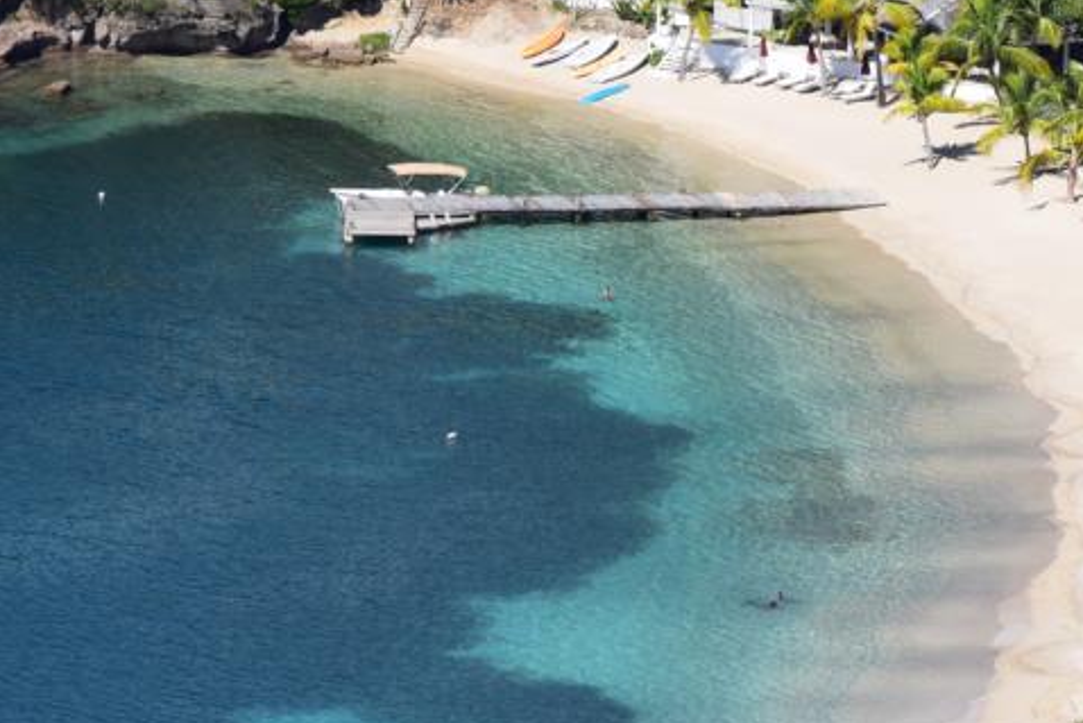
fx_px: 16309
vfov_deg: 2.5
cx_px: 650
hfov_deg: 3.8
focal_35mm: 542
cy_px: 229
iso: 320
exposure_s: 1/500
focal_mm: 150
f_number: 11
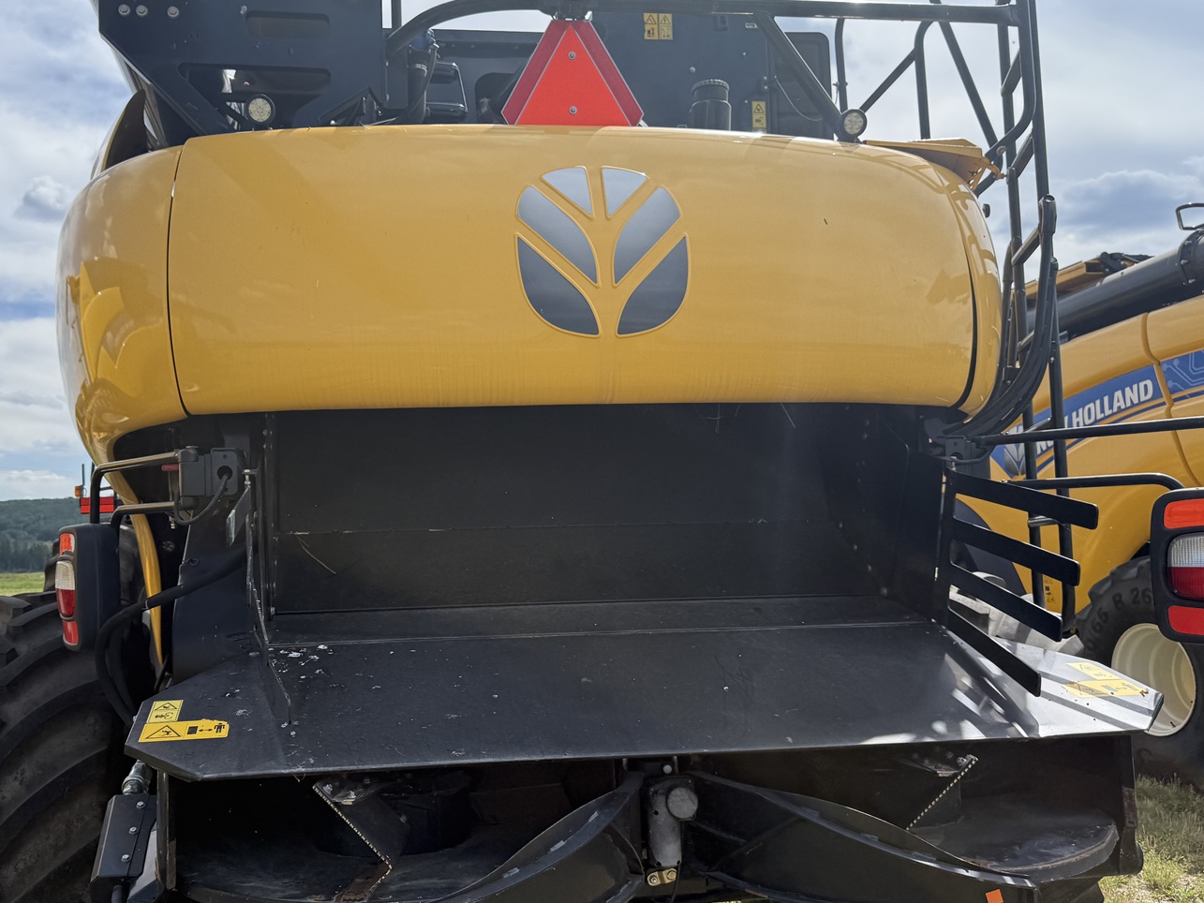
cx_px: 473
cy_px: 477
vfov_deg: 44.1
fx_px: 1113
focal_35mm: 32
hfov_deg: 56.3
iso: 80
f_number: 1.78
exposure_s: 1/4167
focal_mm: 6.76
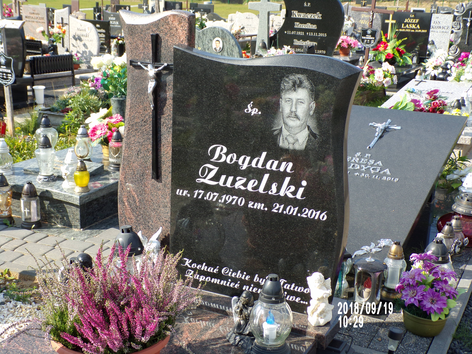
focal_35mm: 49
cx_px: 236
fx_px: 668
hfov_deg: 38.9
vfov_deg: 29.7
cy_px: 177
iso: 80
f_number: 5.1
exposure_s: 1/200
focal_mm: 8.7
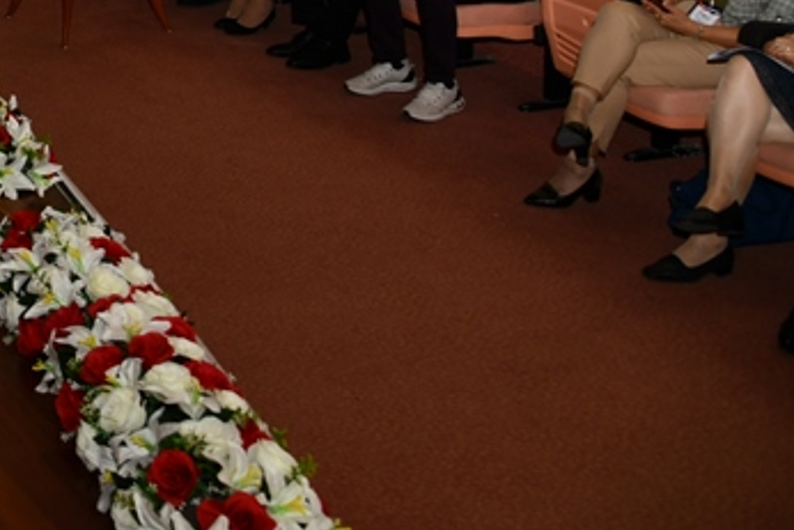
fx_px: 1567
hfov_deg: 23.7
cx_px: -340
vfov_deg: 17.6
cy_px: -217
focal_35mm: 71
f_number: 5.6
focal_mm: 24
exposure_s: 1/60
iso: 400
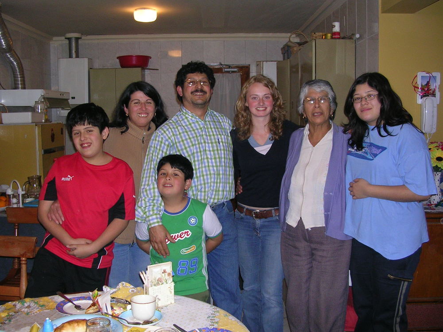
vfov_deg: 37.7
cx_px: 222
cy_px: 166
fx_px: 486
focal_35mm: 38
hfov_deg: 49.0
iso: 85
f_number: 2.8
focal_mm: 5.8
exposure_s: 1/60.1
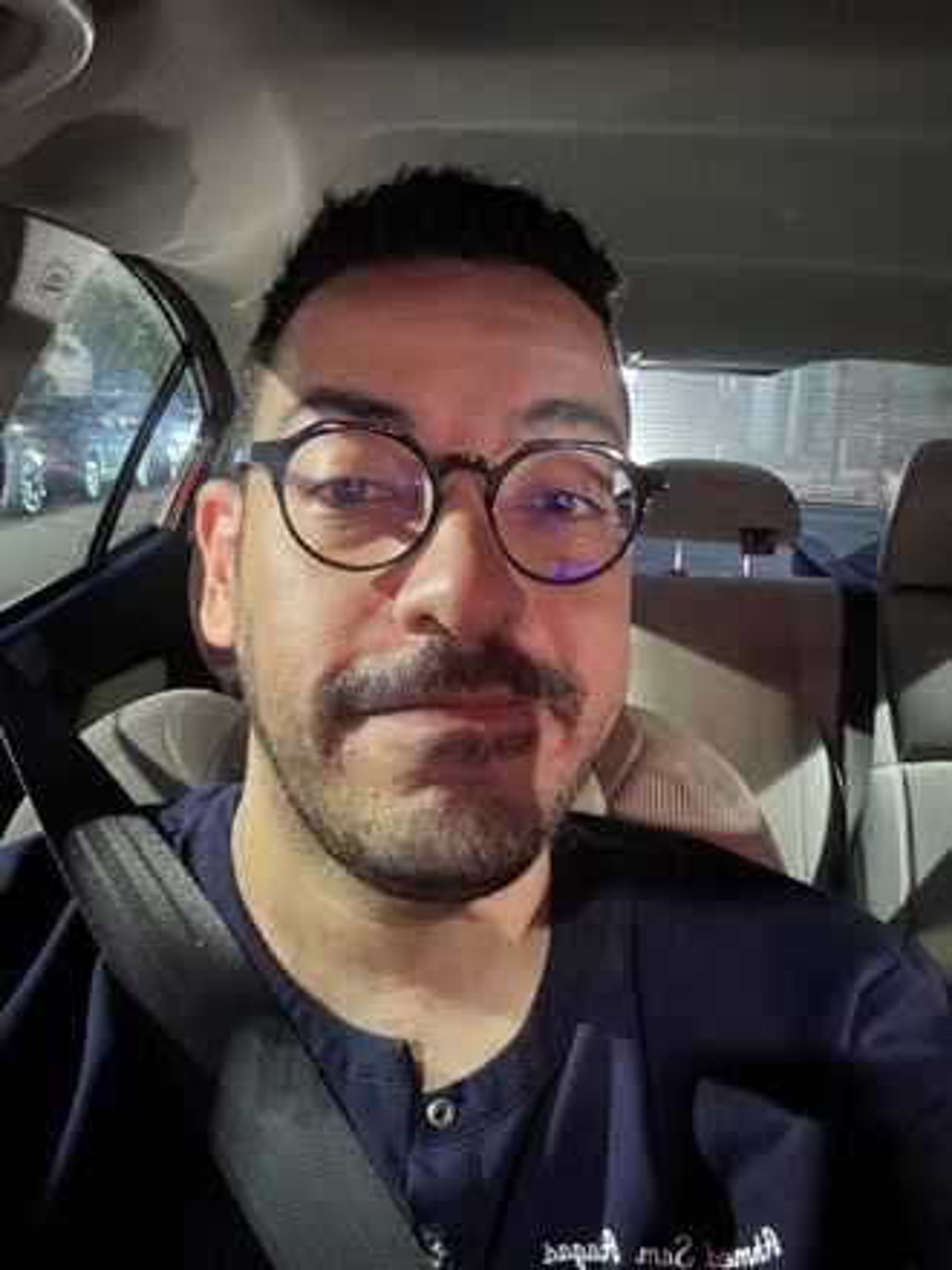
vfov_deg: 60.0
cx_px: 476
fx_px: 1100
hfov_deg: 46.8
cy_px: 635
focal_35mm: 30
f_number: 1.9
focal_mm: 2.69
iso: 640
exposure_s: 1/8
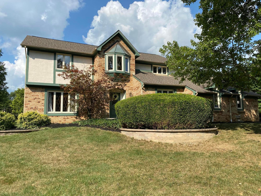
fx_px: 196
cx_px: 130
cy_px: 98
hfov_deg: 67.3
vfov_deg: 53.1
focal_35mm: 26
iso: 32
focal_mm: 4.25
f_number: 1.8
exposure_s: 1/2358
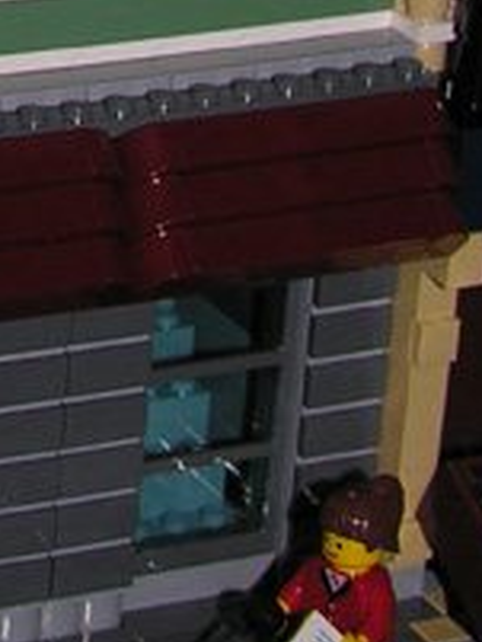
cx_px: -469
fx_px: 3450
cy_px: -548
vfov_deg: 10.0
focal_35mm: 186
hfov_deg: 7.7
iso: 50
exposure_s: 1/60.1
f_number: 2.8
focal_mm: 8.9
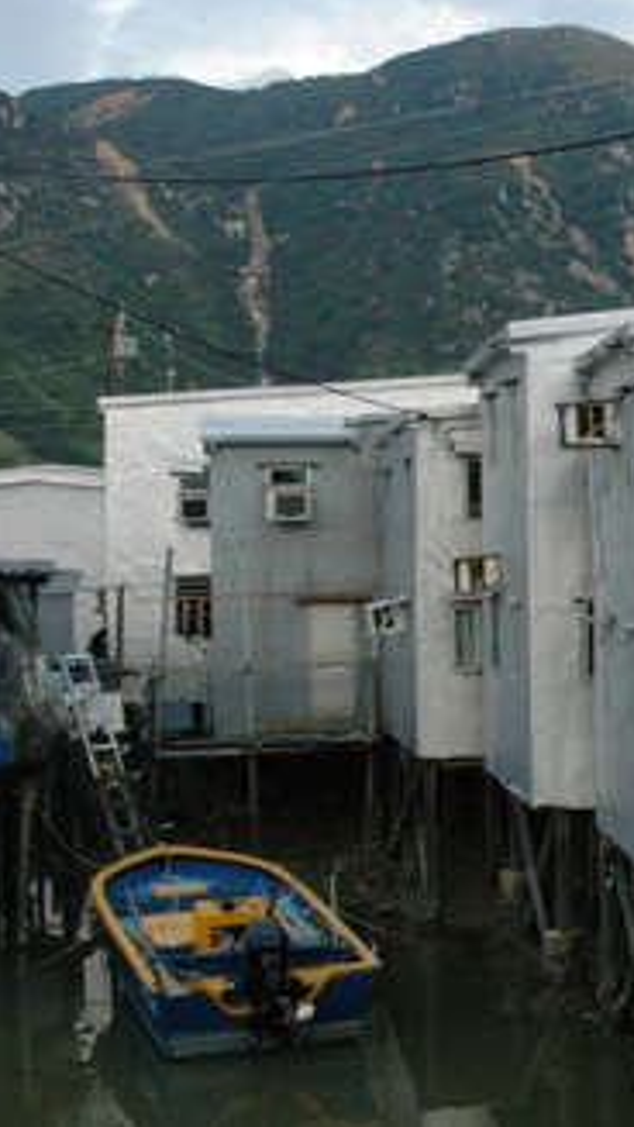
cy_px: 562
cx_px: 737
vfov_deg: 32.4
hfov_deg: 17.8
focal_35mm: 65
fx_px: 1936
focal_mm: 27
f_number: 6.3
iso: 800
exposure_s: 1/80
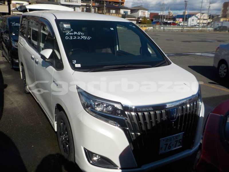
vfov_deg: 46.8
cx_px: 114
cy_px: 86
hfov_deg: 60.0
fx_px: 198
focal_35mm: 30
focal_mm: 4.1
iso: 125
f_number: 6.6
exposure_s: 1/800
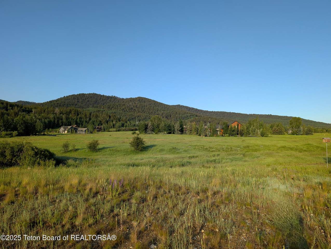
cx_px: 166
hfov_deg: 71.5
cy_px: 124
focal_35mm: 24
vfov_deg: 56.9
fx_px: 230
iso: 20
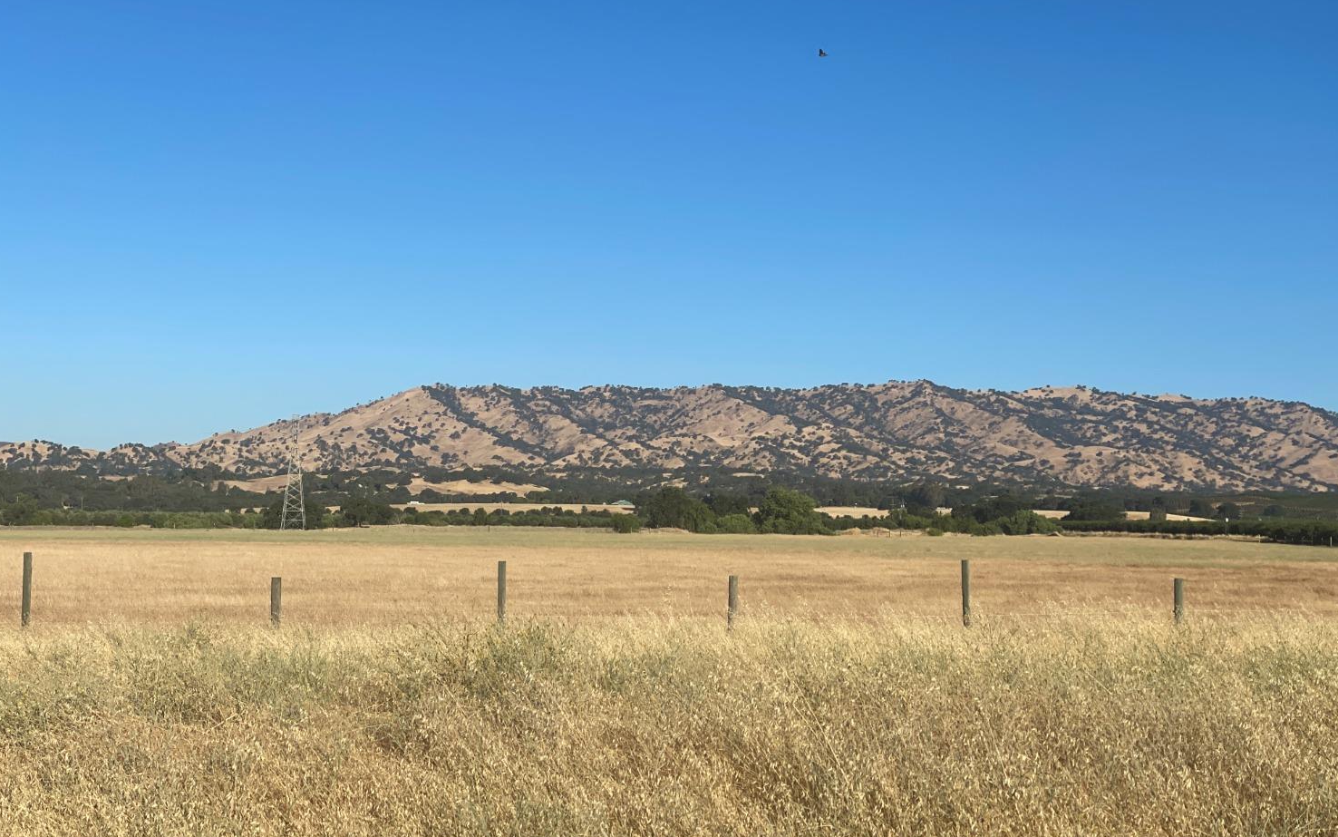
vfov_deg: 23.2
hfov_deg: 36.3
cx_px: 674
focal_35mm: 56
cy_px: 428
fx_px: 2042
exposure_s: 1/2519
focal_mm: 6
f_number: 2
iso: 25
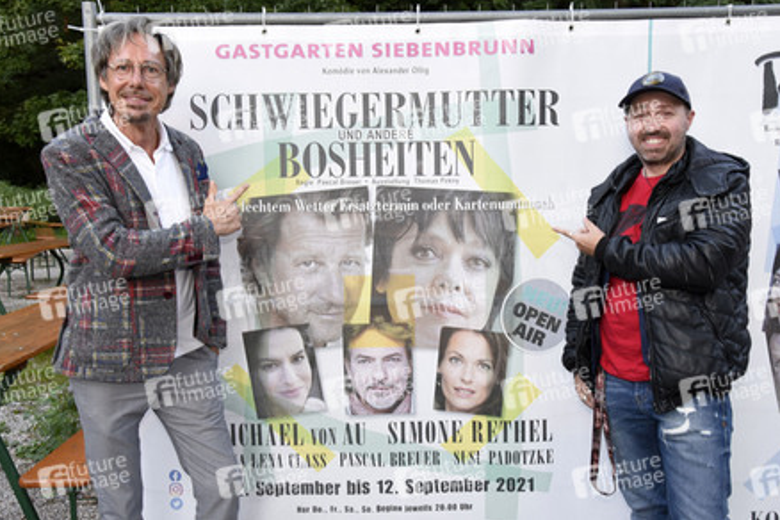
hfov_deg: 54.4
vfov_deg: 37.9
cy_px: 255
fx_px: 758
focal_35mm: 35
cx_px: 393
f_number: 6.3
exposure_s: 1/60
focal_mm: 34
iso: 1600
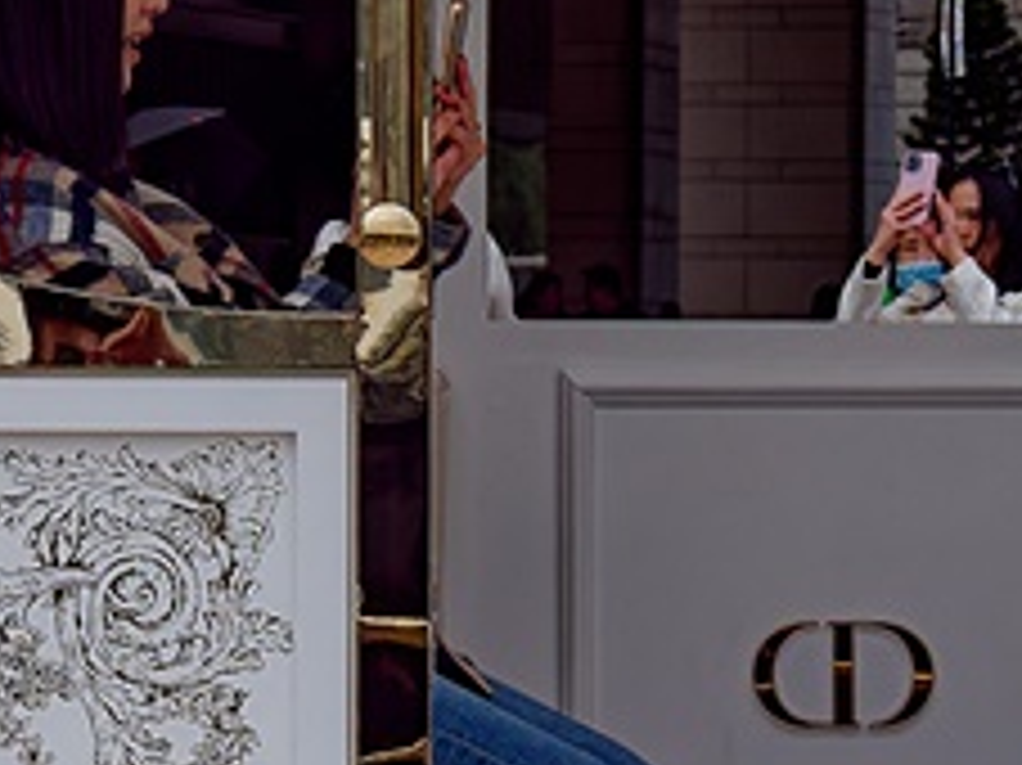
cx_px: 630
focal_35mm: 305
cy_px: 328
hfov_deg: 6.5
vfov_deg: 4.9
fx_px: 9000
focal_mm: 24
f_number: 4
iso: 200
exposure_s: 1/800
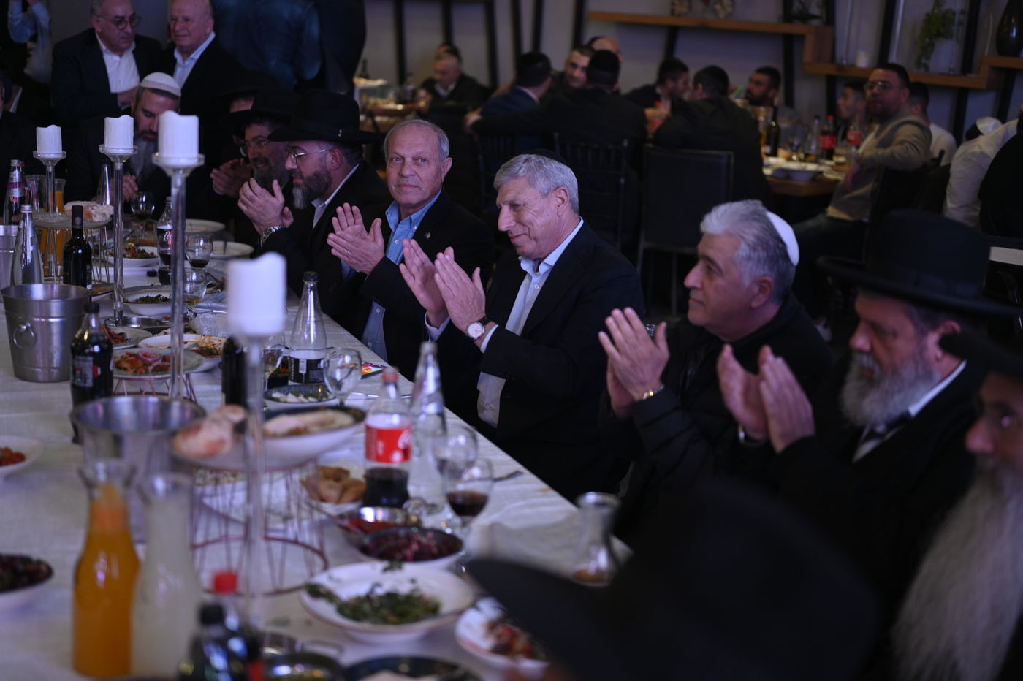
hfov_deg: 39.6
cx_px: 512
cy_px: 340
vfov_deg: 27.0
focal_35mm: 50
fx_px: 1420
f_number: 1.8
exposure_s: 1/200
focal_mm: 50
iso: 800
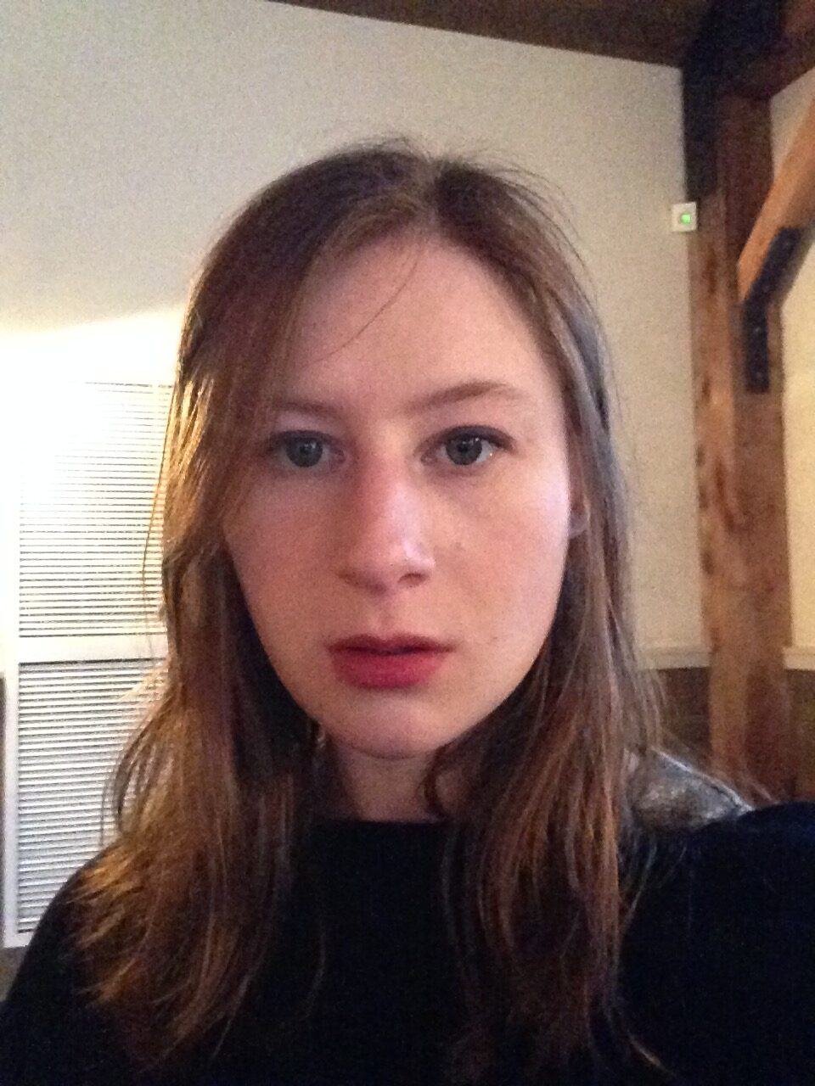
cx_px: 408
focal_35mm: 35
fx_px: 1099
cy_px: 543
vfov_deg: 52.6
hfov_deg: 40.7
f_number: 2.4
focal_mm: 2.18
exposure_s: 1/15
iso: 800
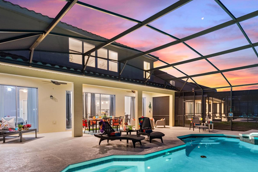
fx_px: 143
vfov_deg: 60.9
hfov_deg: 83.7
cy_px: 111
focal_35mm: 20
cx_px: 142
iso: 800
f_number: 4.5
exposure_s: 1/1.67
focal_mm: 10
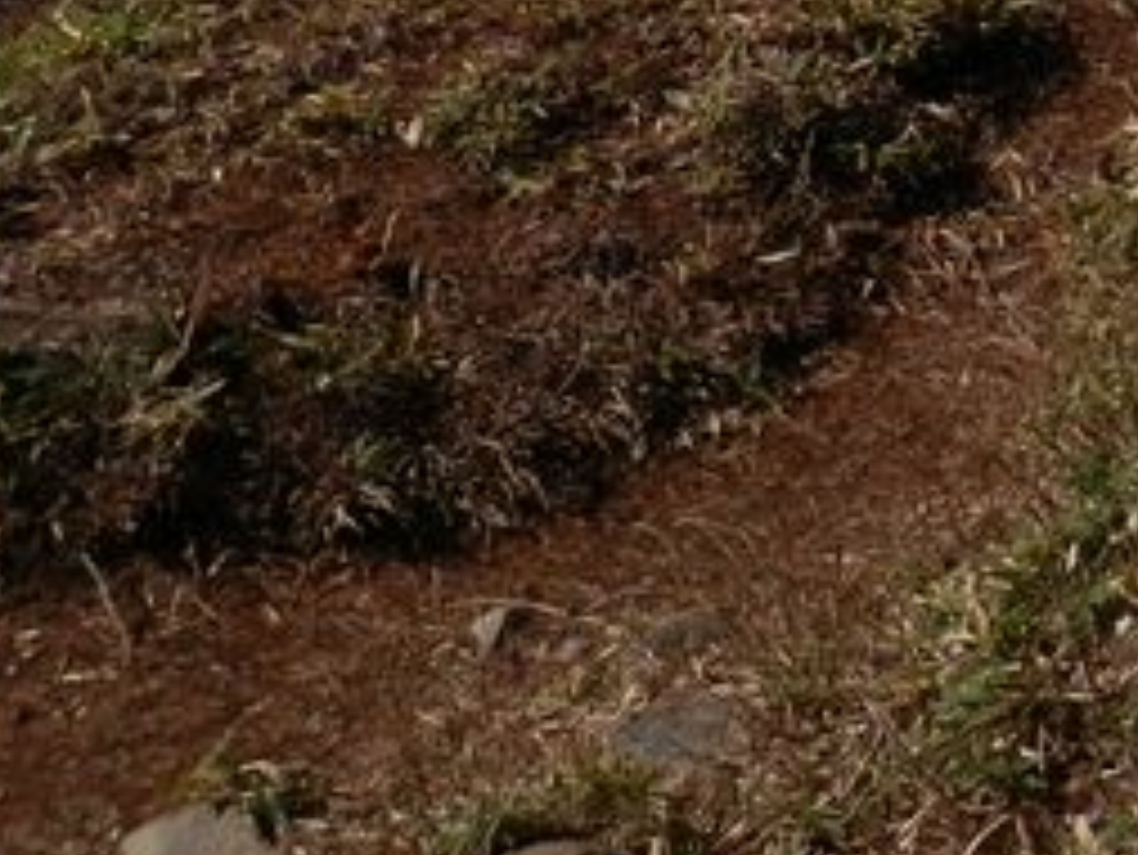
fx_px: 2598
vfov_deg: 17.1
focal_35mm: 79
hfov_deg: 23.0
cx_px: 1304
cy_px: -392
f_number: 8.7
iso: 80
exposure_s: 1/320
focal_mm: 4.5
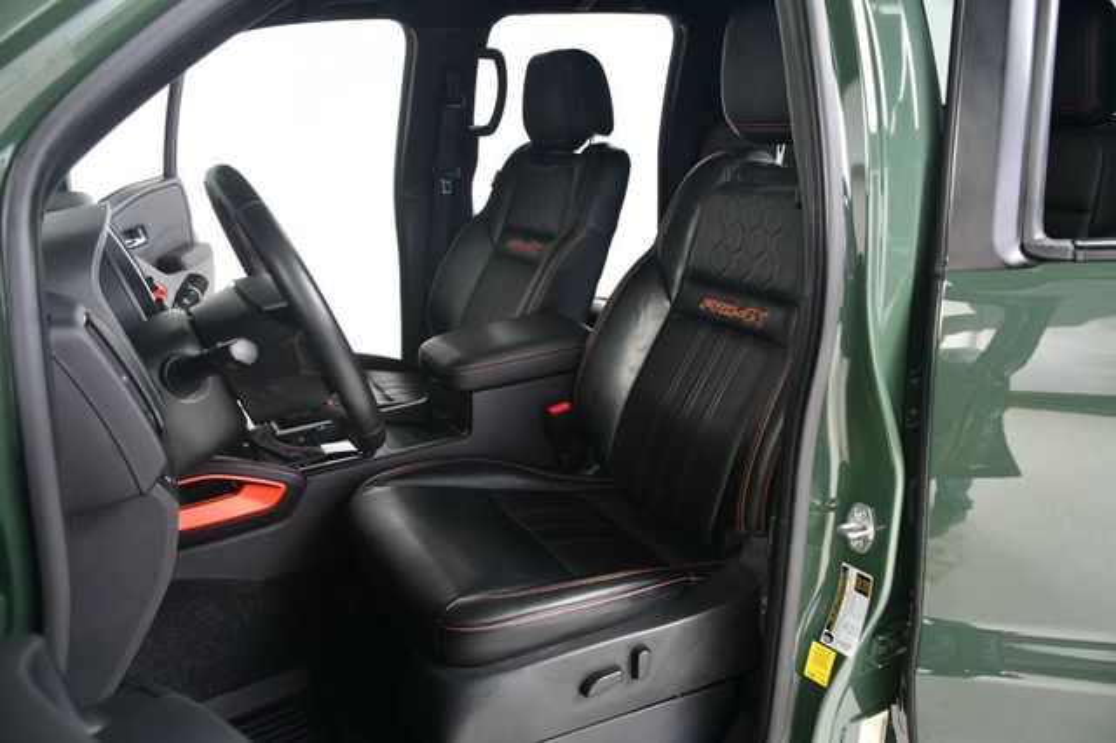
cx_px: 558
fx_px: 837
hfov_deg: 67.4
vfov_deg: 47.9
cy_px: 372
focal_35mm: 27
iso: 100
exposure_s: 1/160
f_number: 5
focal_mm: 18
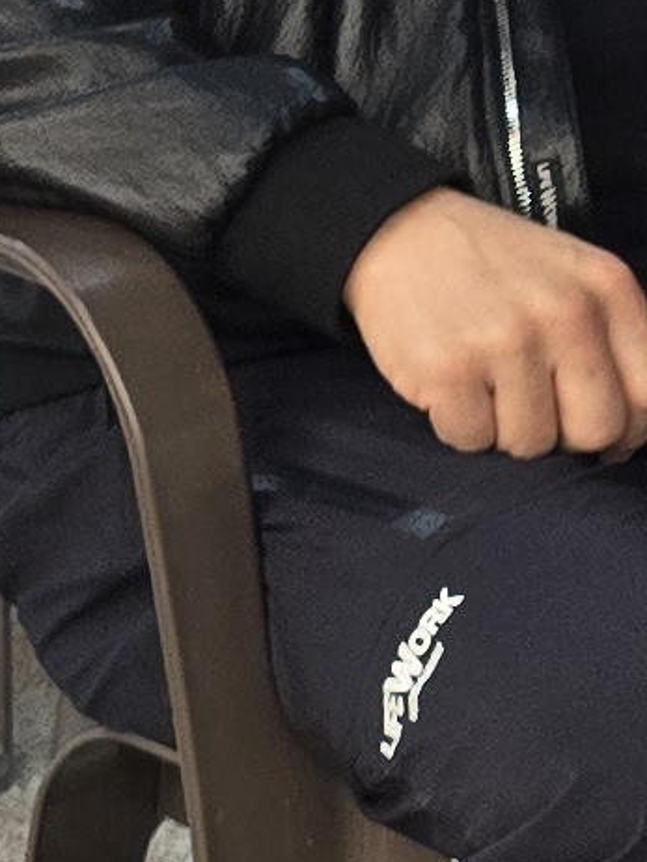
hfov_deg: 6.4
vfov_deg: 9.7
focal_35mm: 199
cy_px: -360
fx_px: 4955
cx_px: 2362
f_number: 1.7
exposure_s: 1/120
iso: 250
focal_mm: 6.3
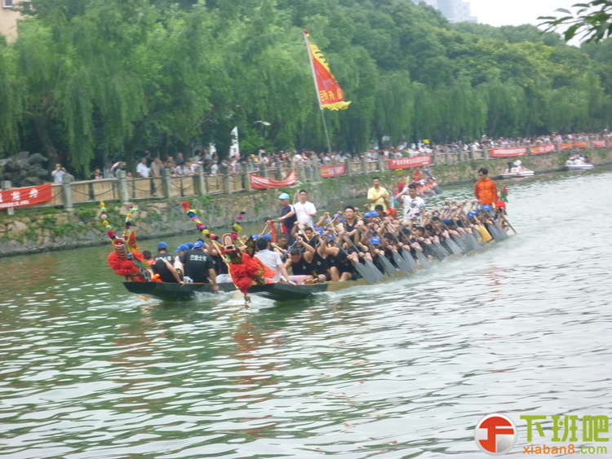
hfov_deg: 16.7
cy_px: 230
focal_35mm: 118
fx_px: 2087
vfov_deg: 12.6
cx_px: 306
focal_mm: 20.8
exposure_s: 1/100
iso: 320
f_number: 5.8
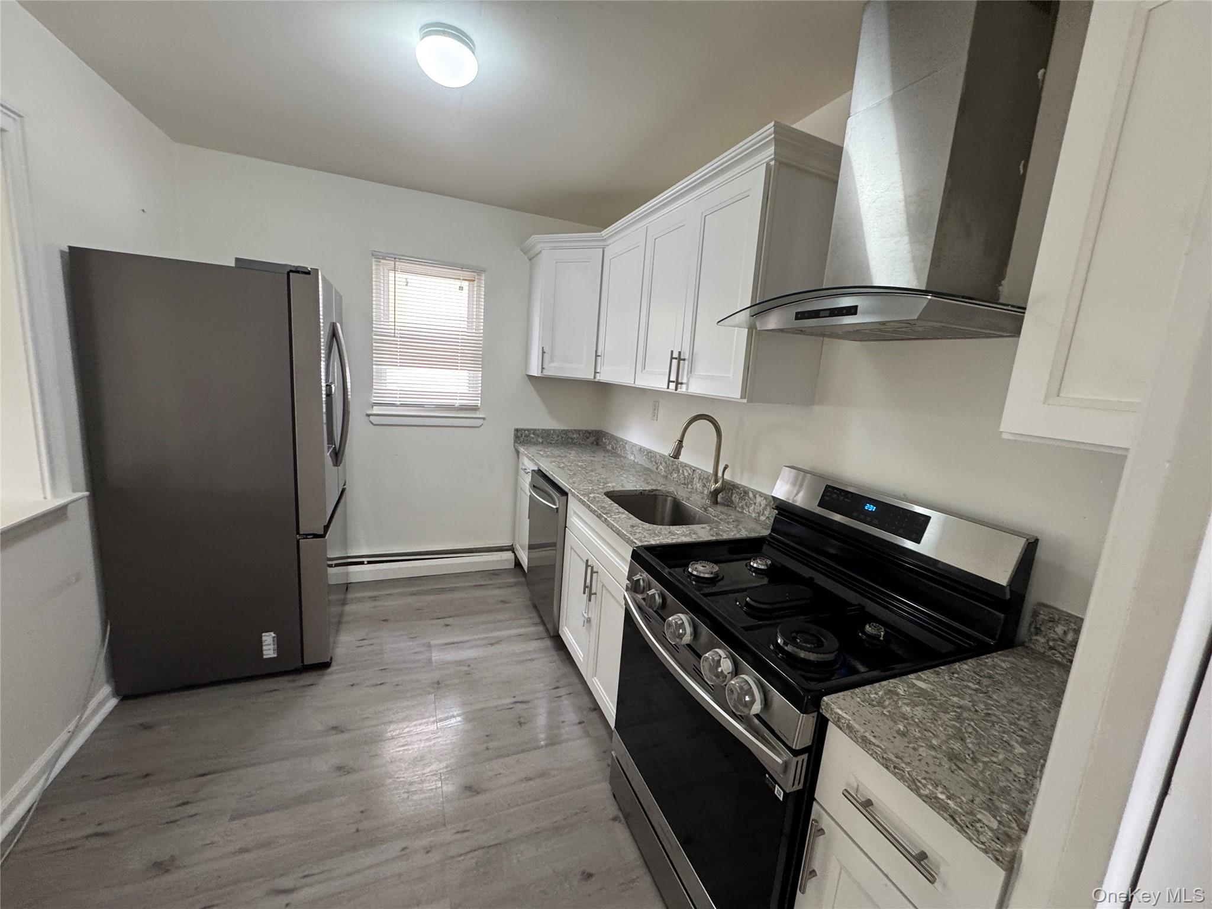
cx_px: 606
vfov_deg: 85.7
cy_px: 454
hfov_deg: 102.1
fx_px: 490
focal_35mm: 14
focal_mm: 2.22
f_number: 2.2
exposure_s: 1/60
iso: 200
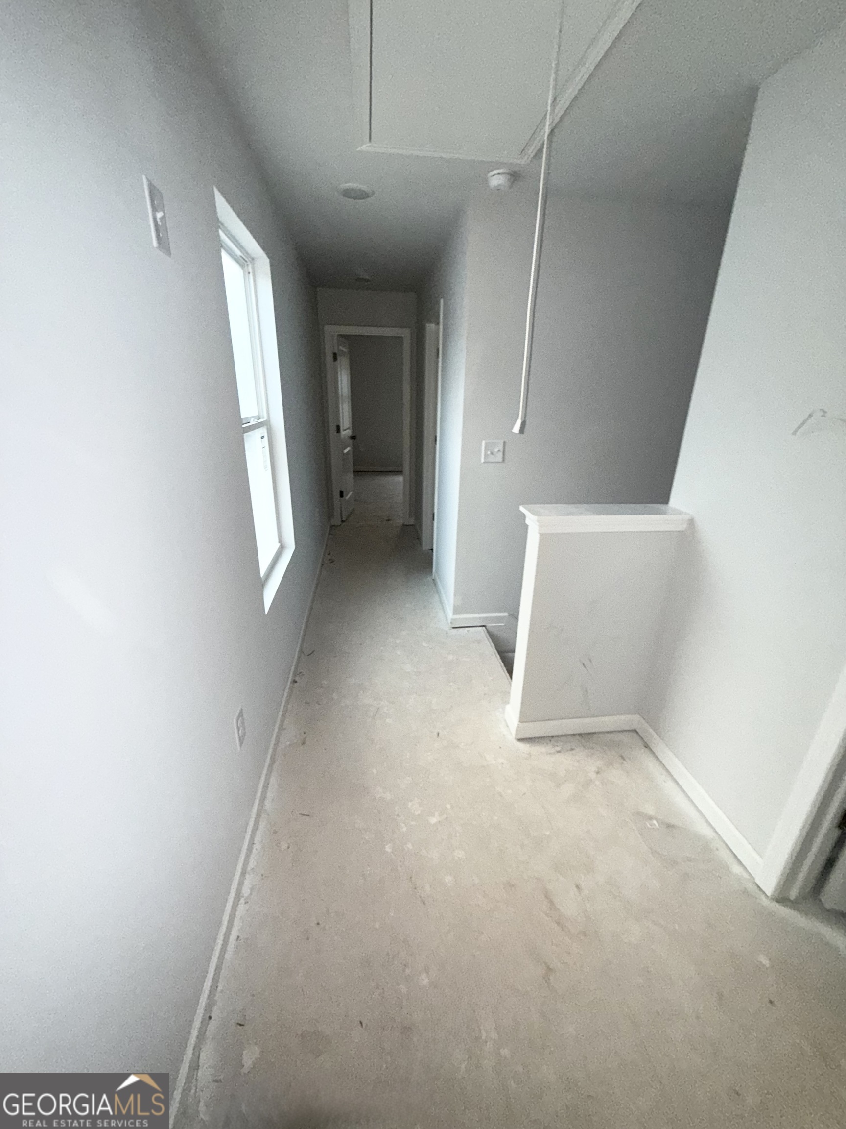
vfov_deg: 102.1
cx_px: 423
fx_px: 456
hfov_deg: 85.7
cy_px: 564
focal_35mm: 14
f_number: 2.2
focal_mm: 2.22
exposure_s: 1/60
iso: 125
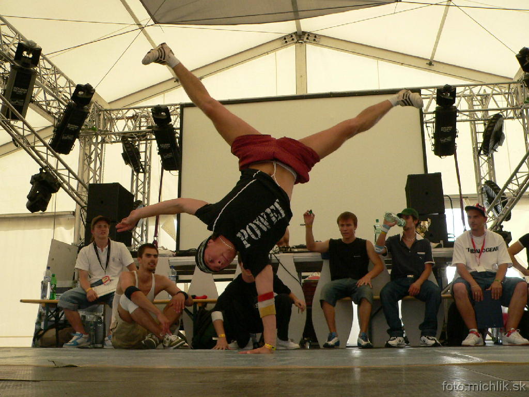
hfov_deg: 49.0
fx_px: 581
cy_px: 198
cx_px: 264
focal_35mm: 38
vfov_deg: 37.7
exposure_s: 1/1000
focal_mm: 6.4
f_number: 2.8
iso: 200
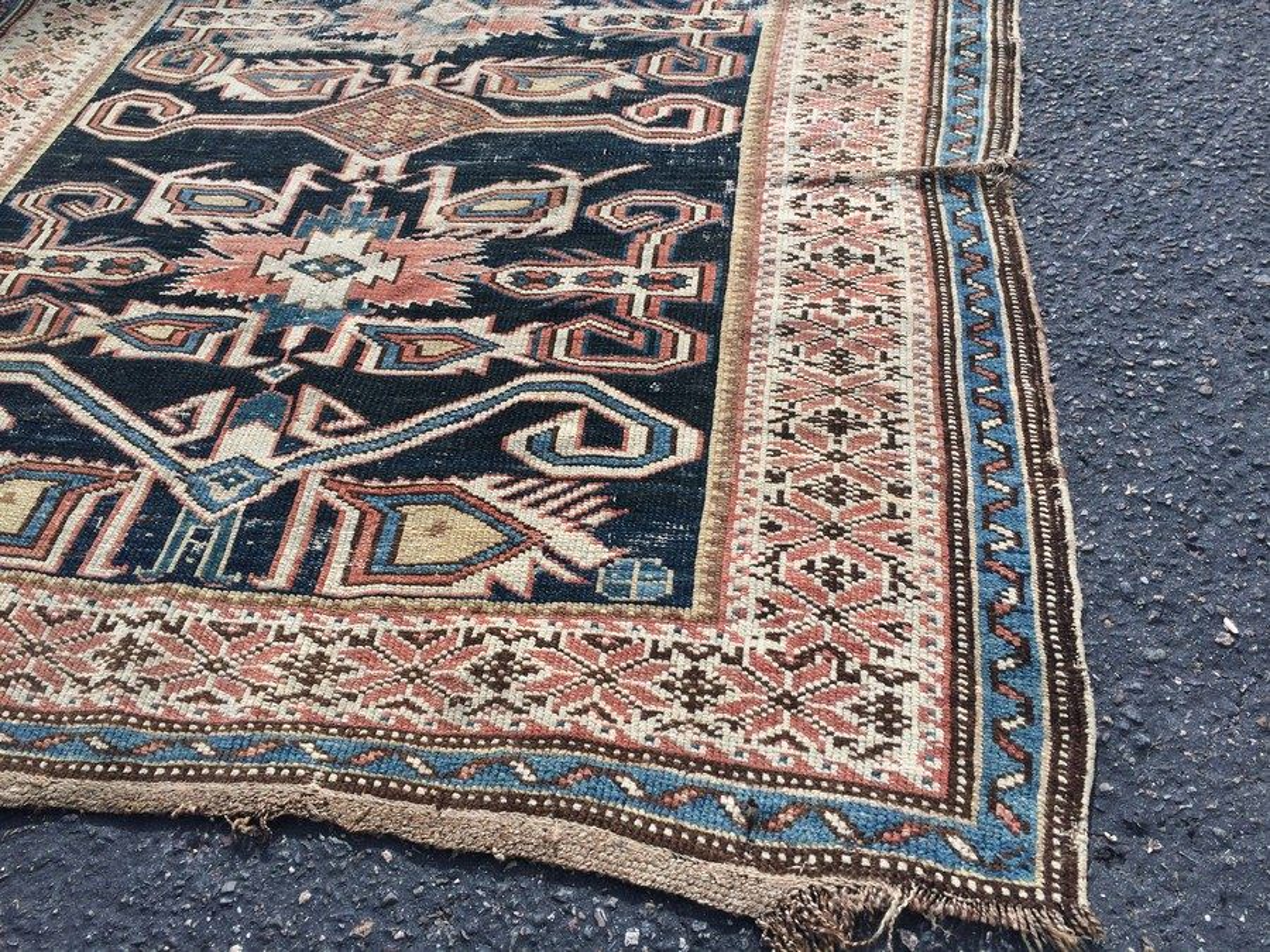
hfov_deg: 60.0
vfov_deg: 46.8
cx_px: 635
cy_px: 476
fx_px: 1101
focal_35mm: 30
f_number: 2.2
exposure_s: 1/1466
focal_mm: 4.12
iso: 40
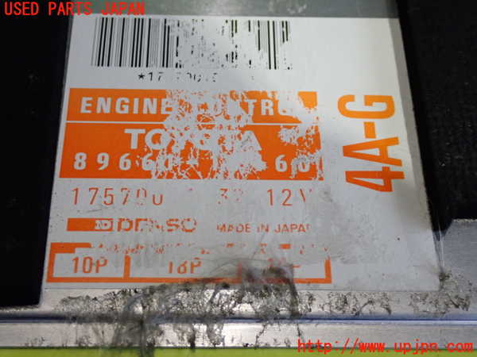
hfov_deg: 35.5
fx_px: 744
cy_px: 178
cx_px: 238
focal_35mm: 54
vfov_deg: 27.0
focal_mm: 9.65
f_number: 3.3
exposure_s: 1/50
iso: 400
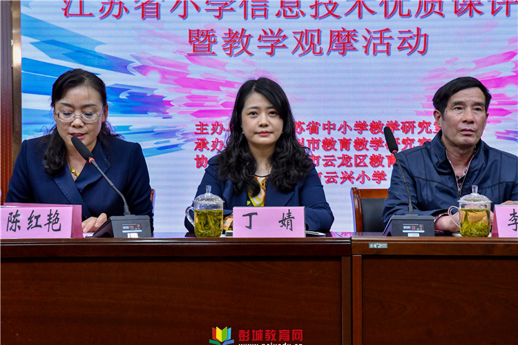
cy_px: 172
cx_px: 259
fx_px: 755
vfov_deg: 25.8
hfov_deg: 37.9
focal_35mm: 52
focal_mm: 35
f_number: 8
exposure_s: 1/80
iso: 2000
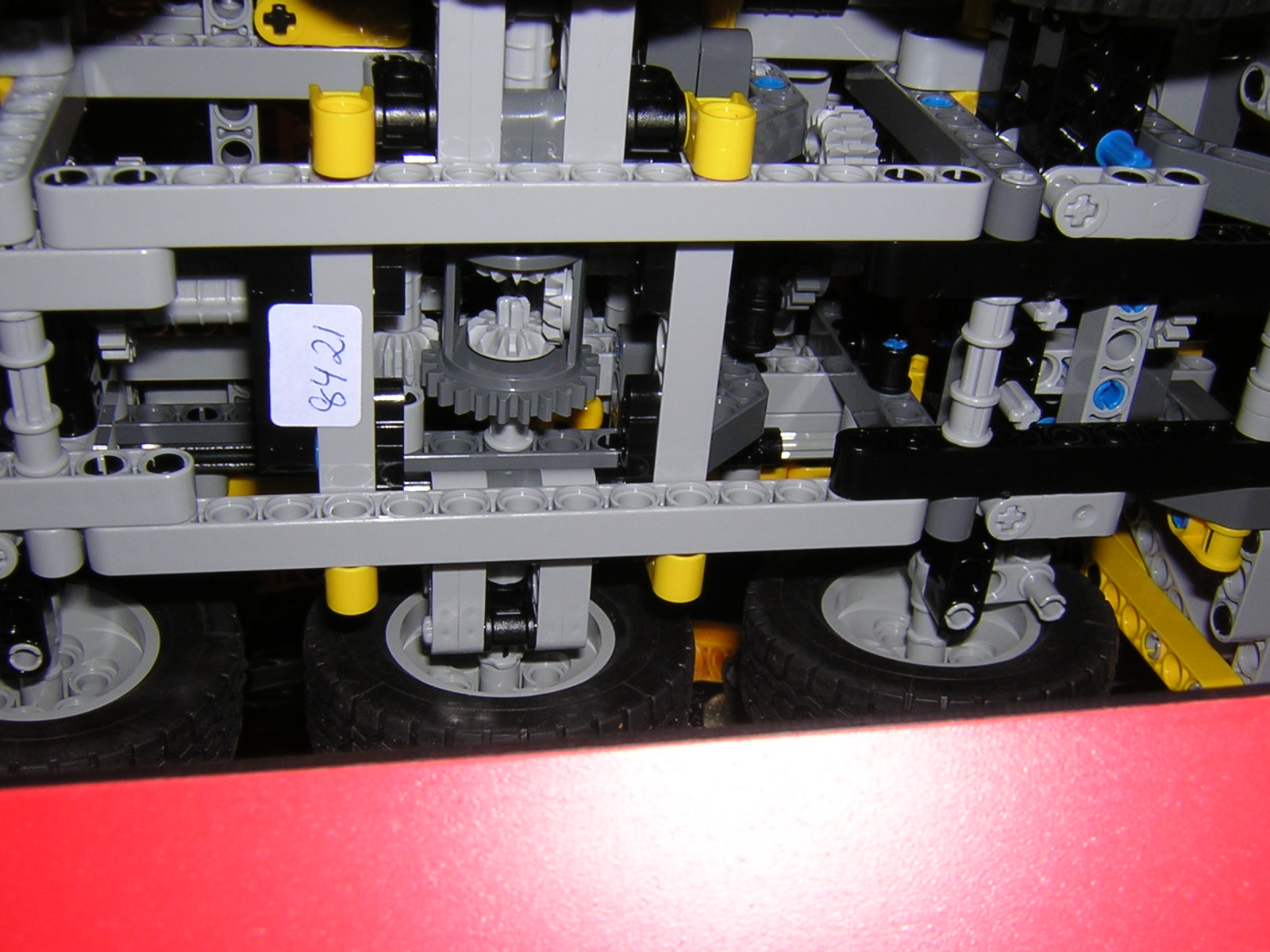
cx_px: 635
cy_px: 476
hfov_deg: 46.8
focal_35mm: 40
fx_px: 1468
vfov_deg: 36.0
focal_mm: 5.2
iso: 100
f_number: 5.4
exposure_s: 1/60.1
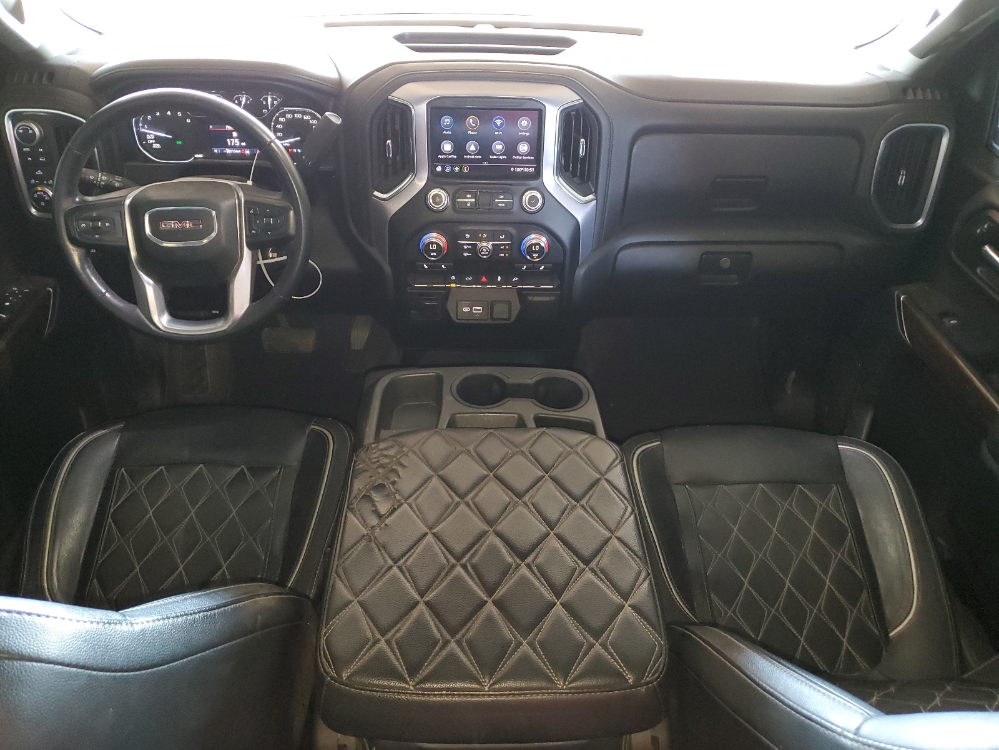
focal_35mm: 26
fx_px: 750
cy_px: 375
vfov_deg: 53.1
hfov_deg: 67.3
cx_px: 500
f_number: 1.5
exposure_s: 1/30
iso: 351
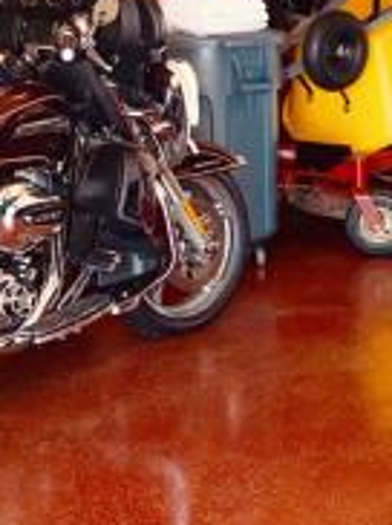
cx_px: 669
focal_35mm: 110
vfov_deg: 17.9
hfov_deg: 12.4
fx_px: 1665
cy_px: 188
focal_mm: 4.25
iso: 64
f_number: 1.8
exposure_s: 1/121
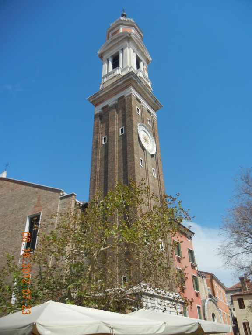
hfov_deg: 46.8
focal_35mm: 30
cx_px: 126
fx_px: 291
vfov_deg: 60.0
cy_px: 168
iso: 160
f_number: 7
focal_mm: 5.4
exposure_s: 1/478
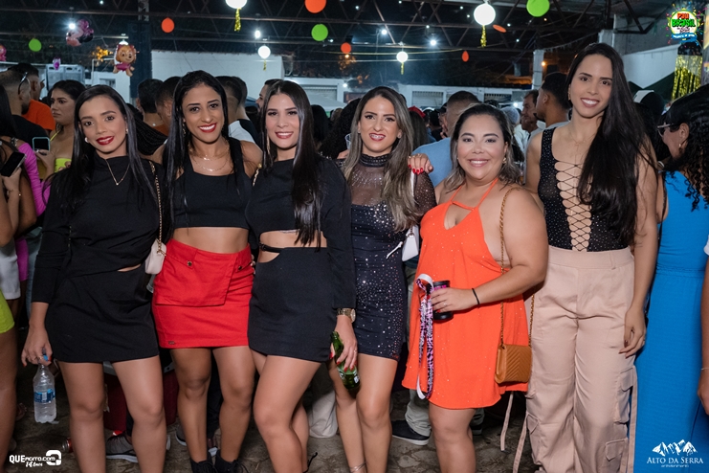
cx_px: 354
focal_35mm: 36
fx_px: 709
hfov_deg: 53.1
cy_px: 236
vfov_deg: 36.9
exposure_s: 1/125
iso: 2500
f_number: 3.2
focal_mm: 24
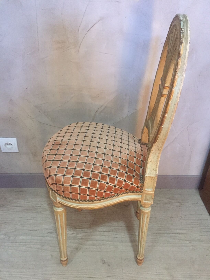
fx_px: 235
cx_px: 105
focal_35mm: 29
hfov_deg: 48.2
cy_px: 140
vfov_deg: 61.7
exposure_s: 1/25
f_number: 2.2
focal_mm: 4.15
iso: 250
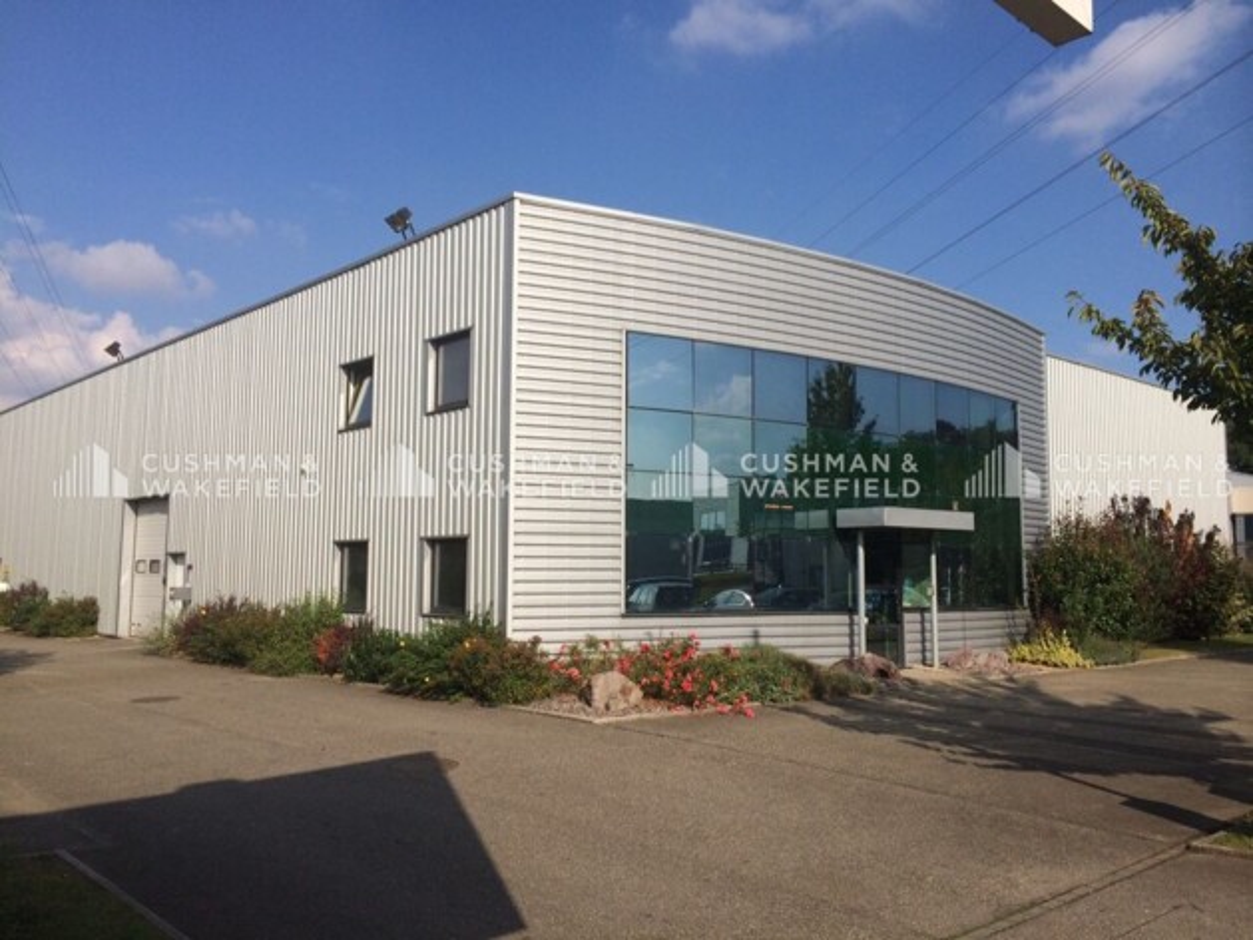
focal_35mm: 30
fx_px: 1086
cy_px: 470
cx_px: 626
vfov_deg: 46.8
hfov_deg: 60.0
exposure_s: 1/3731
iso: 40
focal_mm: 4.12
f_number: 2.2
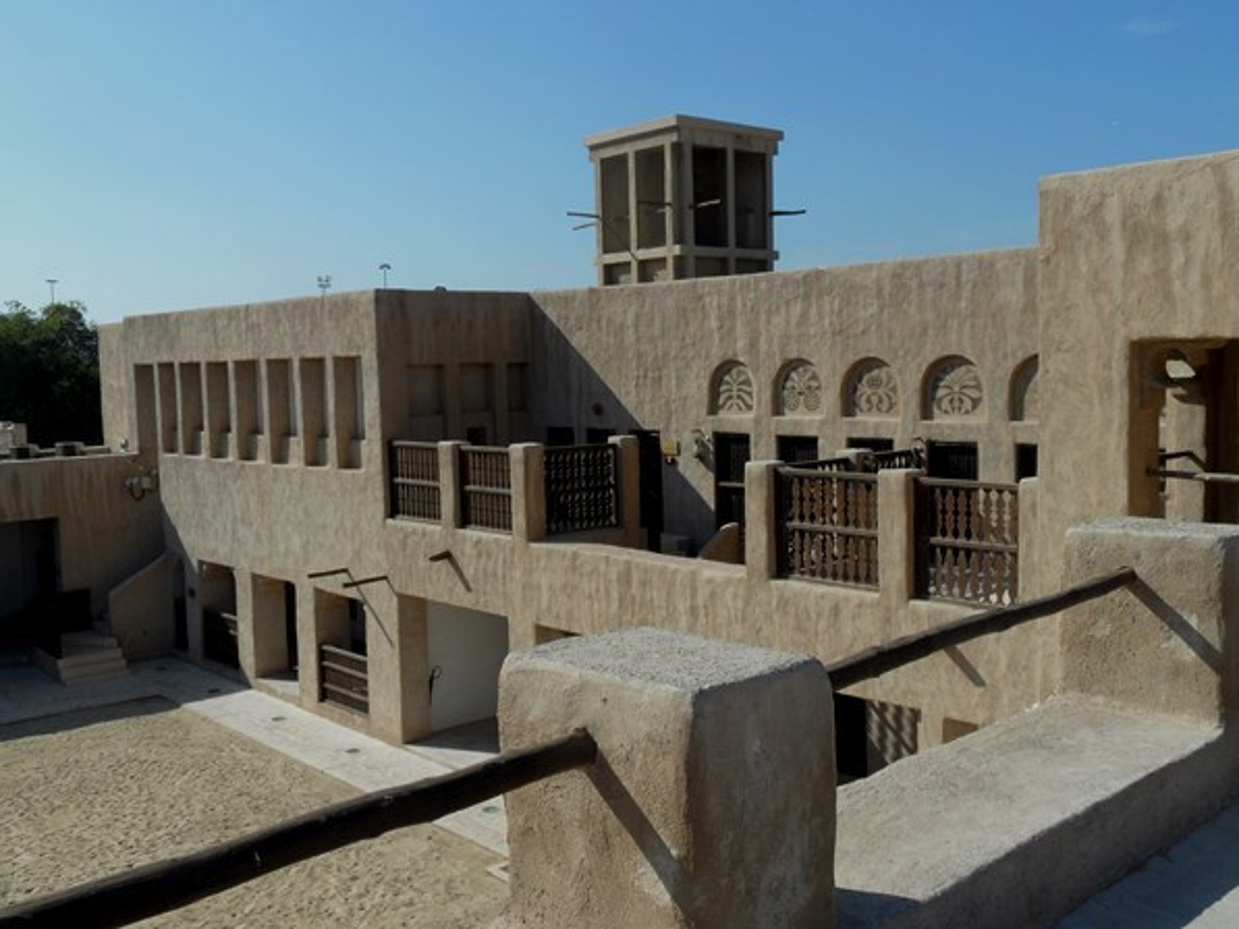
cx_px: 620
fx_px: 1146
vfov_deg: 44.2
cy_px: 464
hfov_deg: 56.8
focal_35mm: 32
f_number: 5
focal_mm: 5.3
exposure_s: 1/500
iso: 80
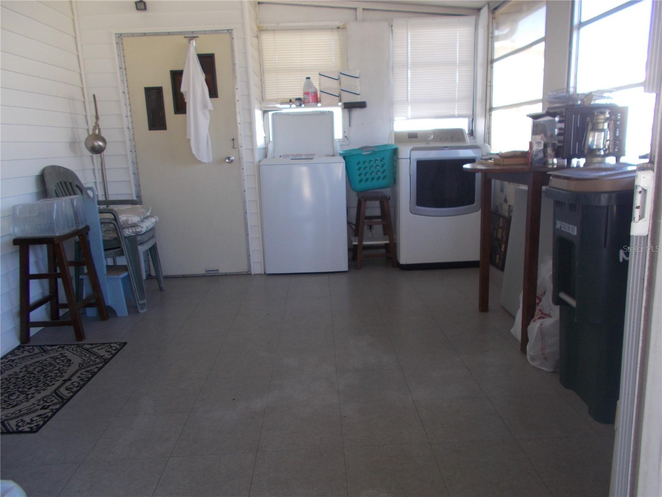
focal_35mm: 26
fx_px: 497
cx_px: 331
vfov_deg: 53.1
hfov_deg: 67.3
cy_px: 248
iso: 80
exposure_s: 1/40
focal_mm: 4.6
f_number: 3.2
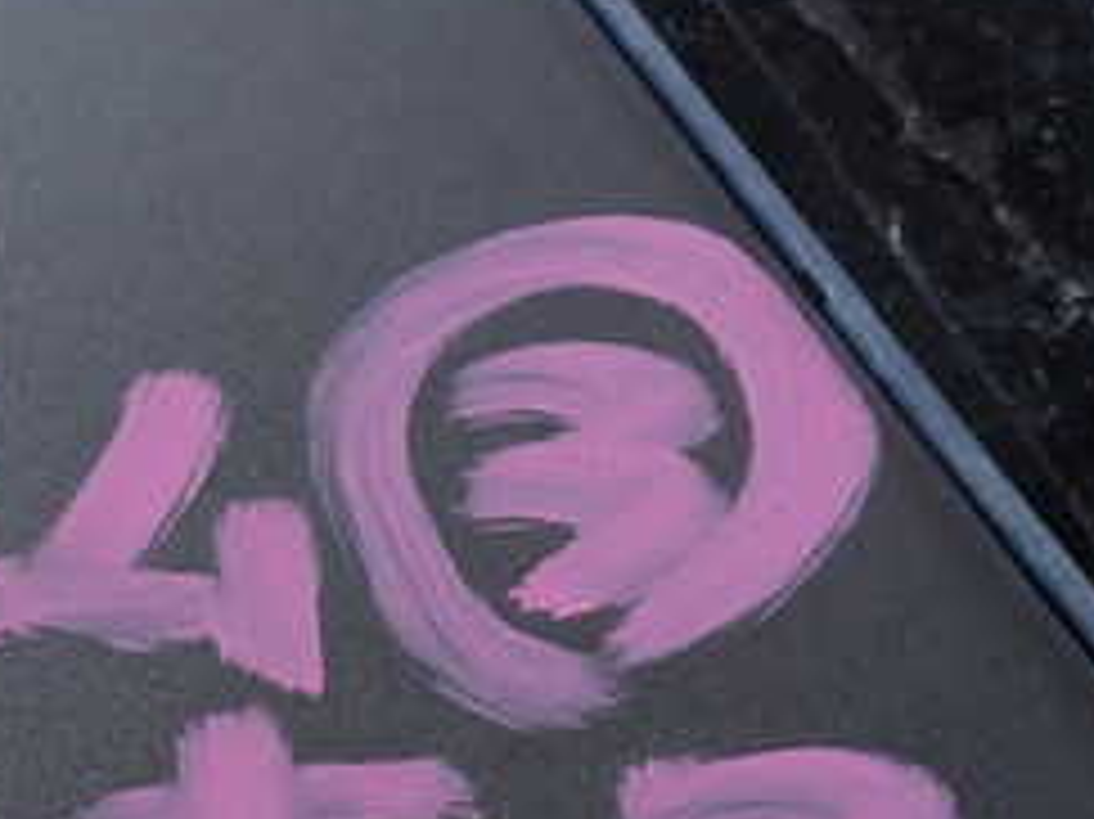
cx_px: -86
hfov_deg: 24.7
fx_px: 2338
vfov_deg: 19.7
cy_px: 626
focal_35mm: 74
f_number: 3.2
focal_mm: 5.4
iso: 100
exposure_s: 1/60
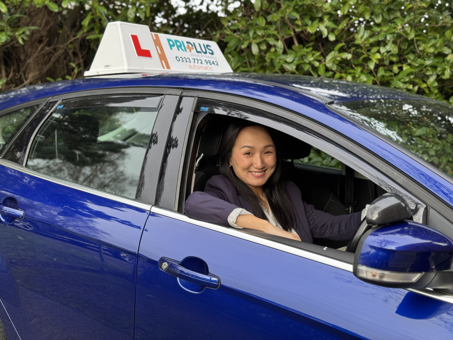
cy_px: 170
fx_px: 628
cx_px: 226
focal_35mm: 48
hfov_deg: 39.7
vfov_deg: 30.3
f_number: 1.78
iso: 50
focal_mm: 6.76
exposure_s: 1/122
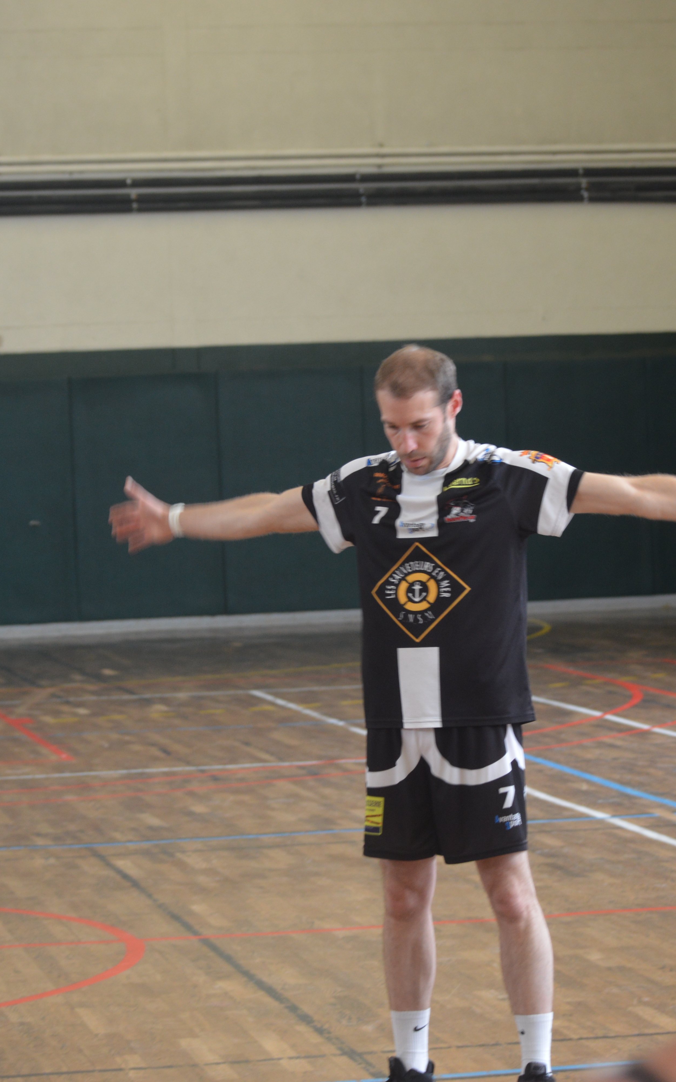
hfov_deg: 10.3
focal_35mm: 127
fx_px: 3737
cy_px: 542
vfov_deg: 16.5
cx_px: 363
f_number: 4
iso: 400
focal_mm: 55
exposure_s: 1/50
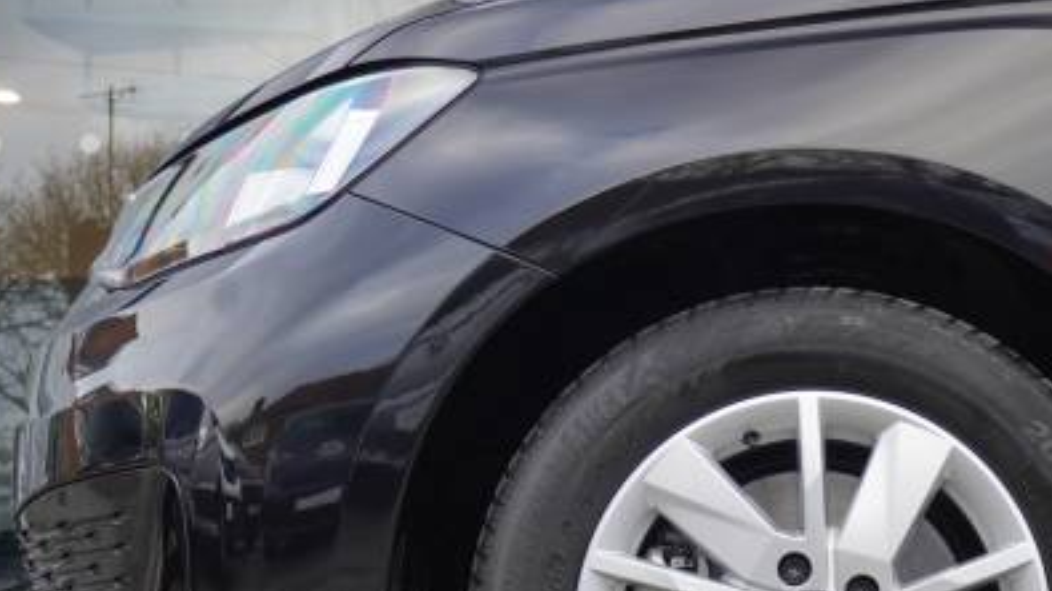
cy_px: 495
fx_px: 2199
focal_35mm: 79
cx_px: 775
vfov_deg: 15.2
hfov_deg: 26.6
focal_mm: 31
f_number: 4.5
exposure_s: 1/60
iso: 320
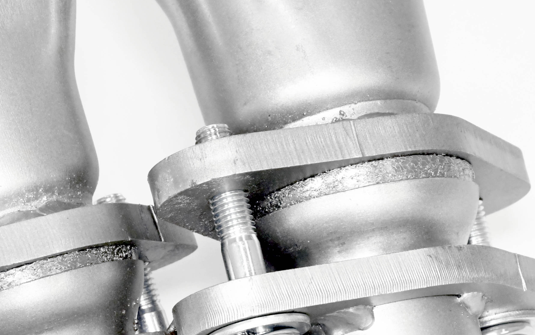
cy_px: 255
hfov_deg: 7.7
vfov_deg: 4.8
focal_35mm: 273
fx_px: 3981
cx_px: 146
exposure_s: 1/100
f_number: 13
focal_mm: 80
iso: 2500
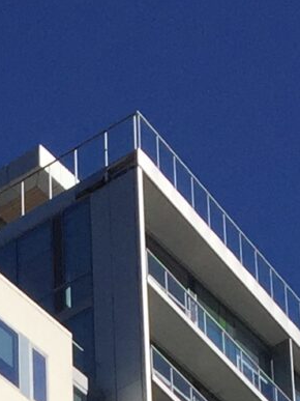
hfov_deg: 7.7
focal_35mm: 192
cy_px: 1052
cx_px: -23
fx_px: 2220
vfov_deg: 9.0
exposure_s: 1/3968
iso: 32
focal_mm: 4.15
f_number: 2.2
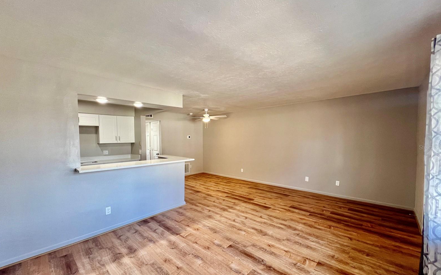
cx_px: 221
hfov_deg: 105.3
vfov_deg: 78.5
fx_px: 168
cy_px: 147
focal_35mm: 14
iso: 200
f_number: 1.8
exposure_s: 1/60
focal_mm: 1.57
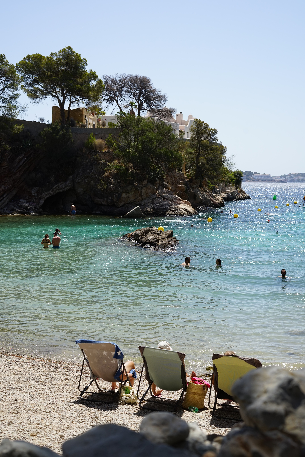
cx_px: 152
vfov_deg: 39.6
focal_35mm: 50
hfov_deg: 27.0
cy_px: 228
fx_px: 635
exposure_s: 1/320
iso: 100
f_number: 7.1
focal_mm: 50
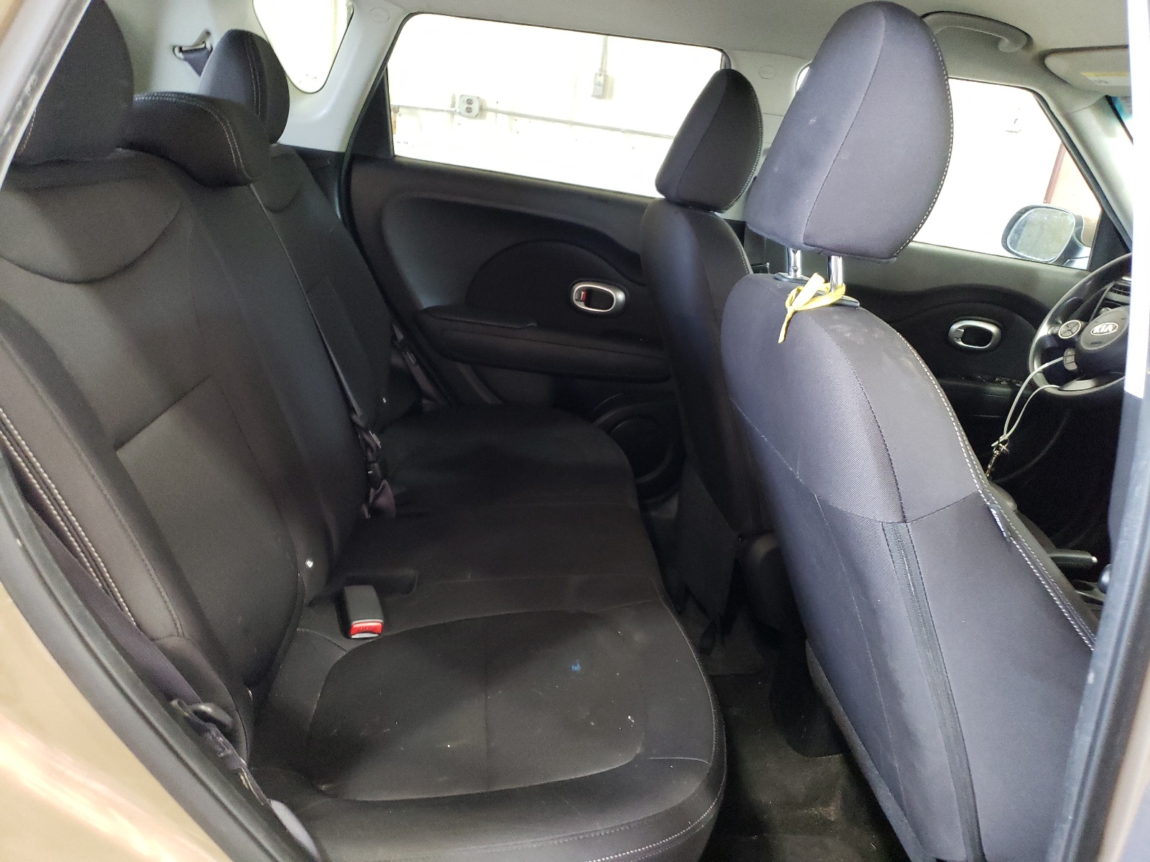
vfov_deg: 53.1
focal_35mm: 26
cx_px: 575
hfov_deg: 67.3
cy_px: 431
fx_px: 864
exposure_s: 1/24
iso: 404
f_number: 1.5
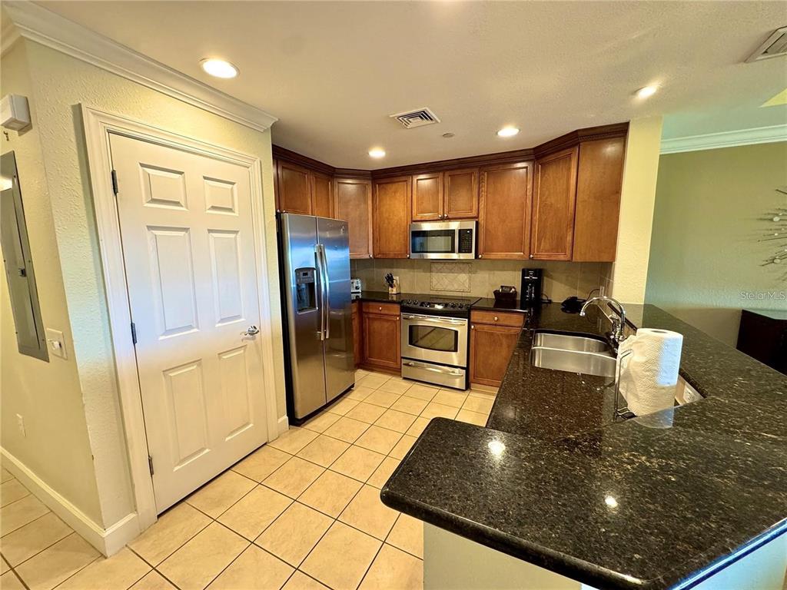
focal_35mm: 14
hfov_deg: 102.1
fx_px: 318
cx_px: 394
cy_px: 295
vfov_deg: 85.7
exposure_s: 1/60
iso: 320
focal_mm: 2.22
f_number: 2.2
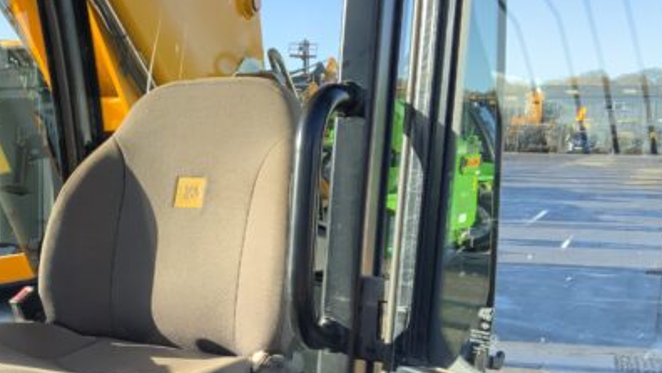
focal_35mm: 51
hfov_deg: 39.8
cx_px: 189
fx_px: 895
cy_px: 288
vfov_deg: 23.2
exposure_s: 1/284
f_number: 1.8
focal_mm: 3
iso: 16
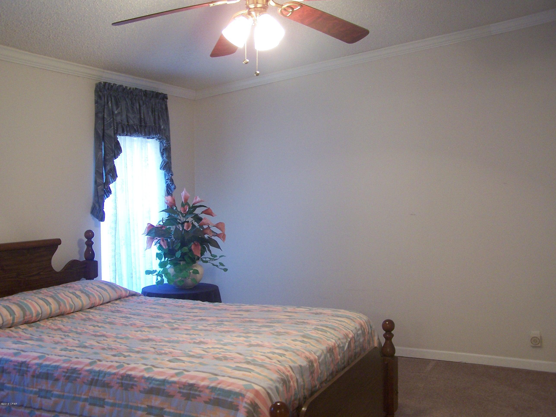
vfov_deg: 37.7
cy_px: 208
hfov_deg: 49.0
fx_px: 610
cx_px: 278
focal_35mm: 38
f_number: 2.8
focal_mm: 6.3
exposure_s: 1/8
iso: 140
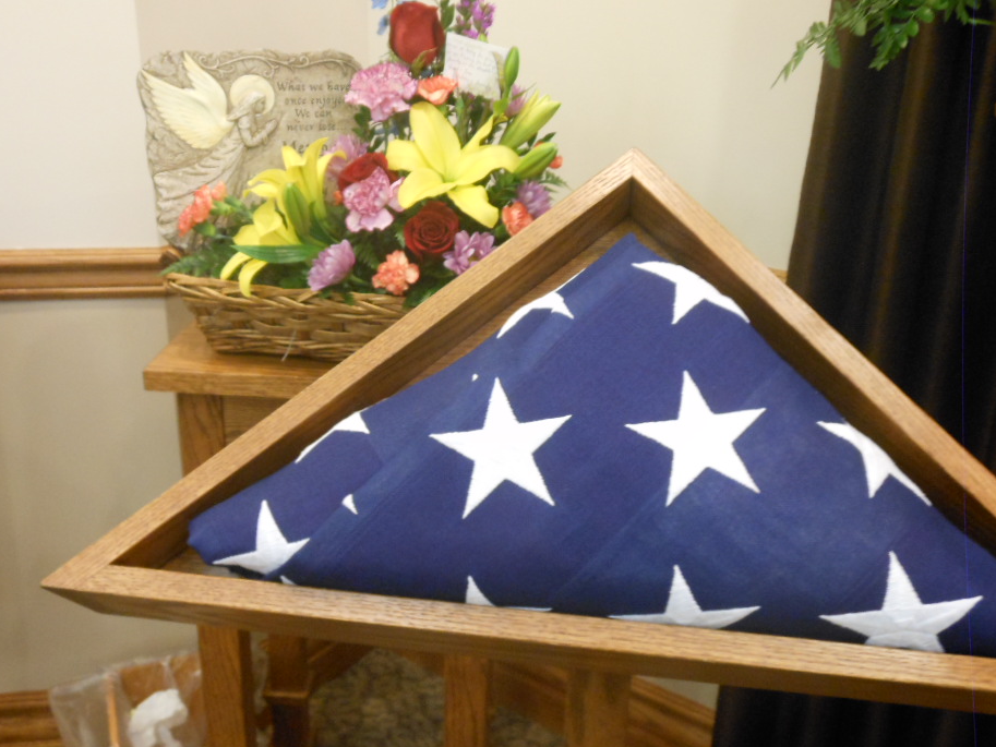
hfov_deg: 50.1
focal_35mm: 37
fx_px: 1065
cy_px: 332
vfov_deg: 38.6
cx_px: 458
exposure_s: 1/13
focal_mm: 6
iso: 400
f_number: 3.5
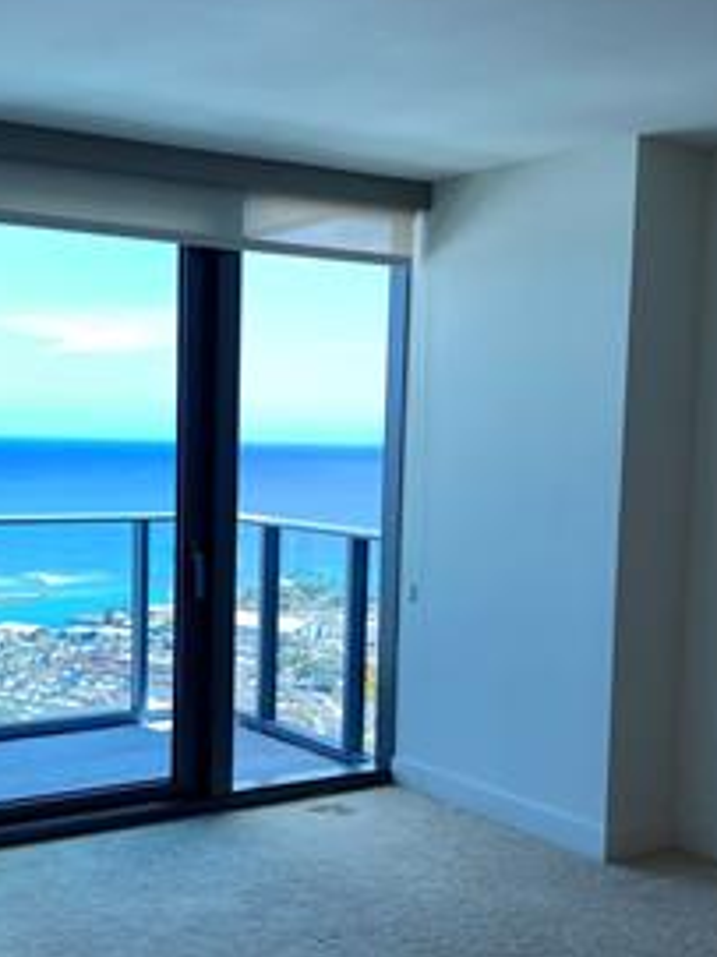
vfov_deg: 41.1
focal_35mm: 46
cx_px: 275
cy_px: 569
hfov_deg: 31.4
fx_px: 1271
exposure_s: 1/120
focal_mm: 4.25
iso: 40
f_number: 1.8
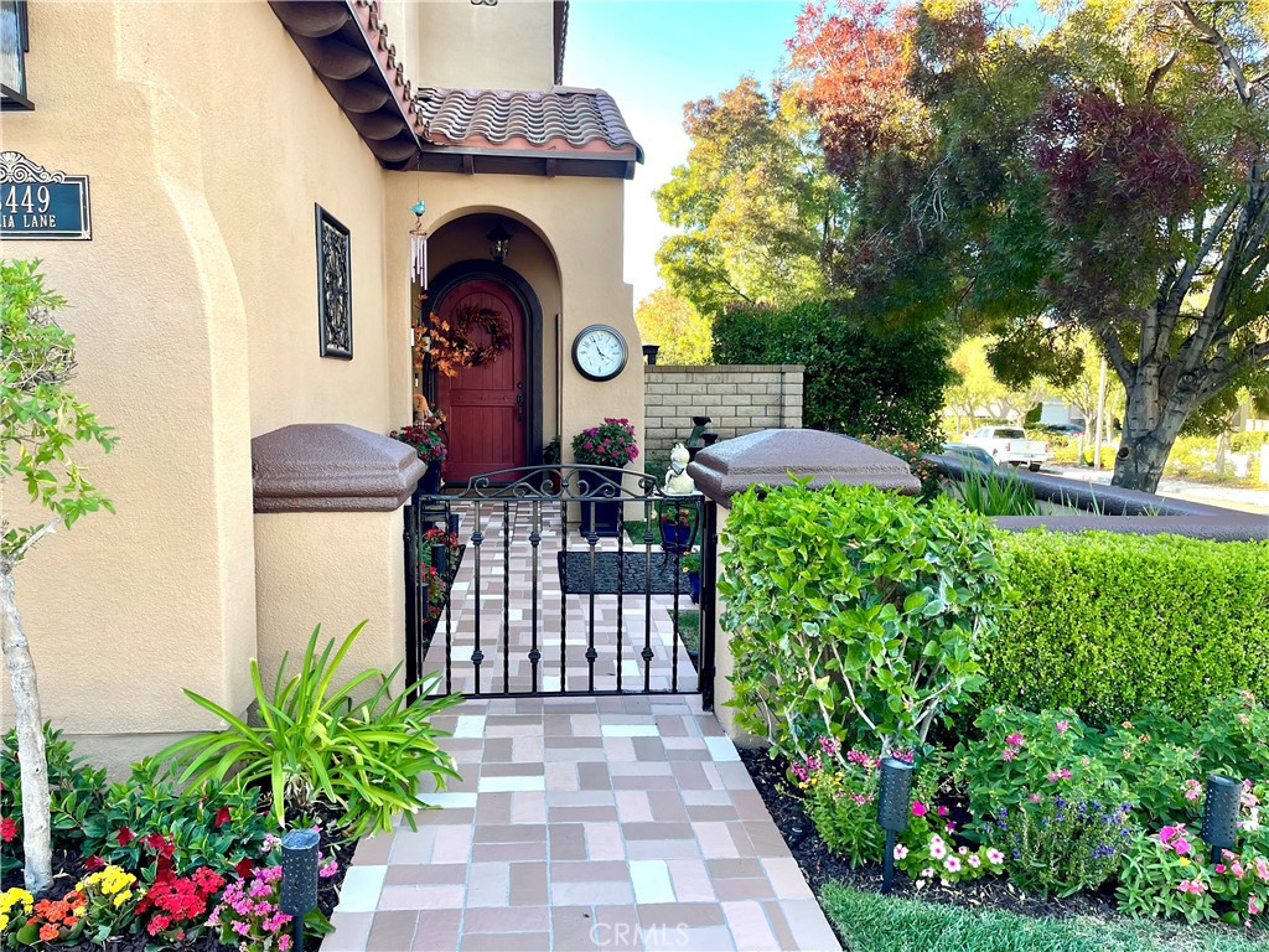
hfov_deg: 67.3
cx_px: 634
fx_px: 953
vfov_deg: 53.1
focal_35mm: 26
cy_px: 476
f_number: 1.6
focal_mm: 5.1
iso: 32
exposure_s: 1/175
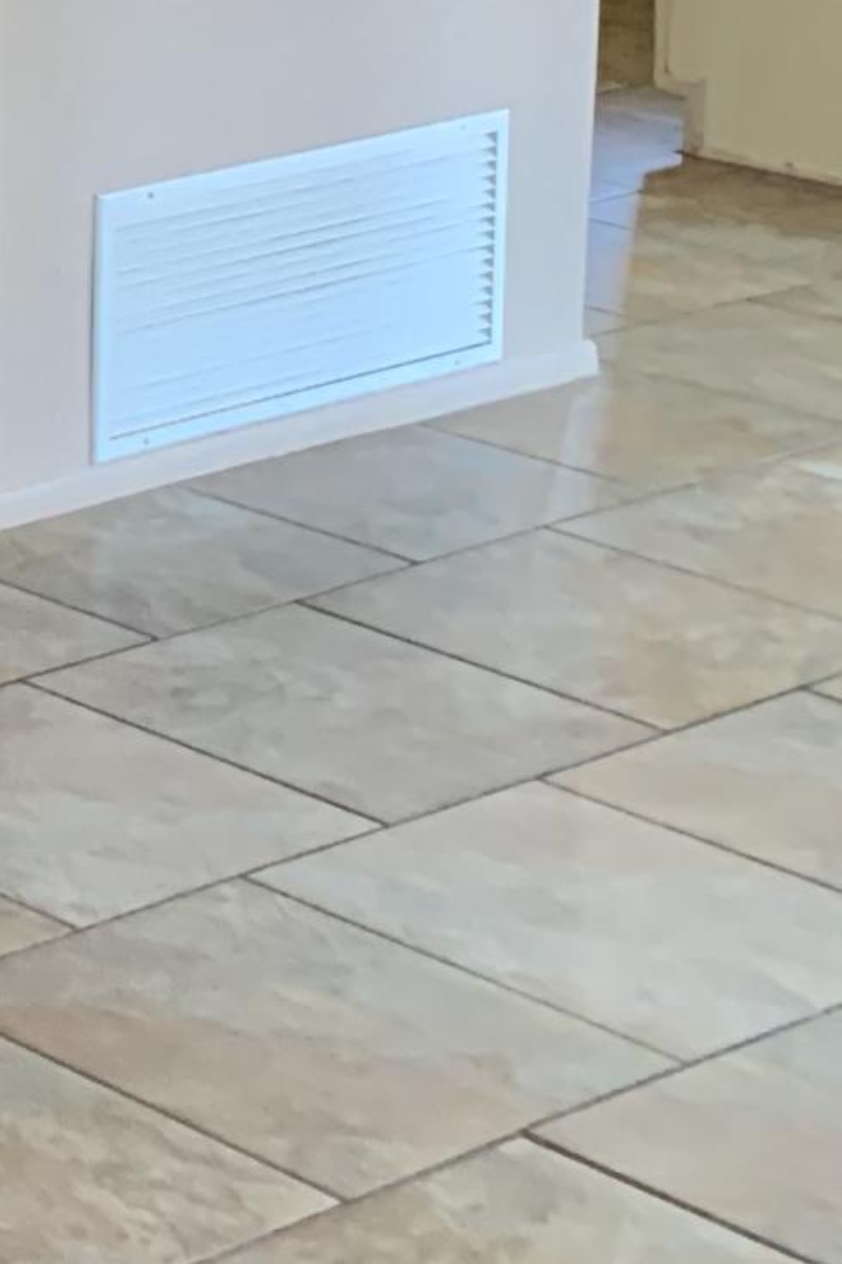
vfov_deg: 17.4
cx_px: -1447
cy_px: -354
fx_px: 3896
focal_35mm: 111
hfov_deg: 10.1
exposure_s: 1/60
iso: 160
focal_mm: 4.25
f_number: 1.8
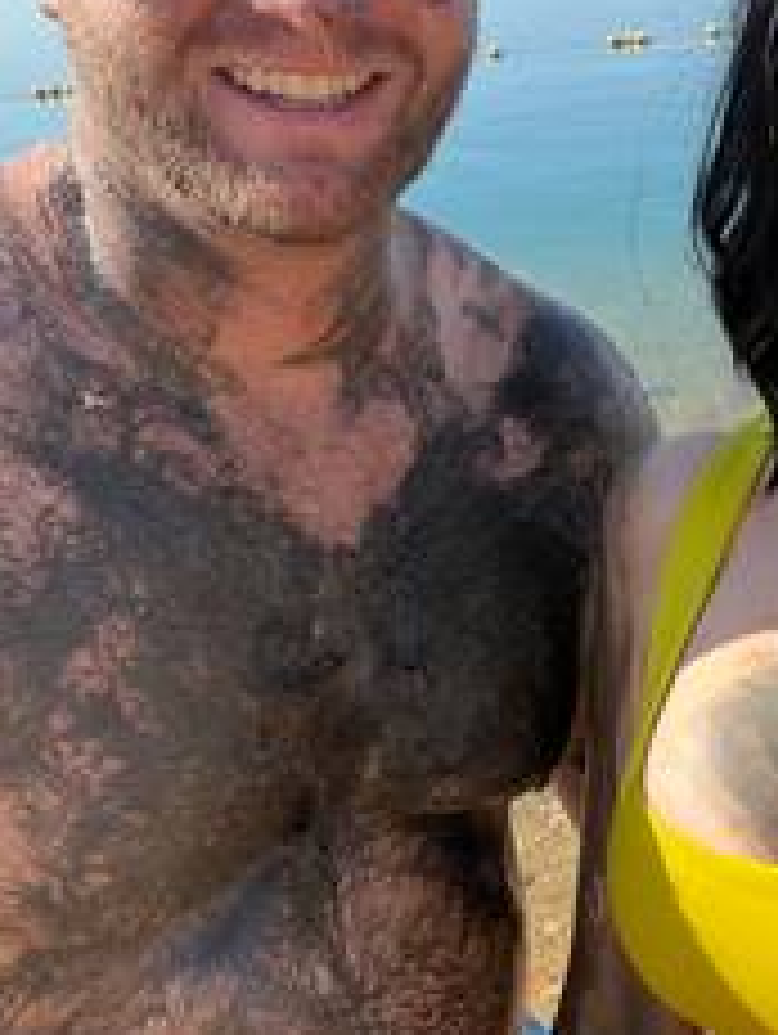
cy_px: 468
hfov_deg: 29.5
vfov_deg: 39.6
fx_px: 1436
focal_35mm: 48
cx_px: 643
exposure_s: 1/466
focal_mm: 2.71
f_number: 2.2
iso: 32
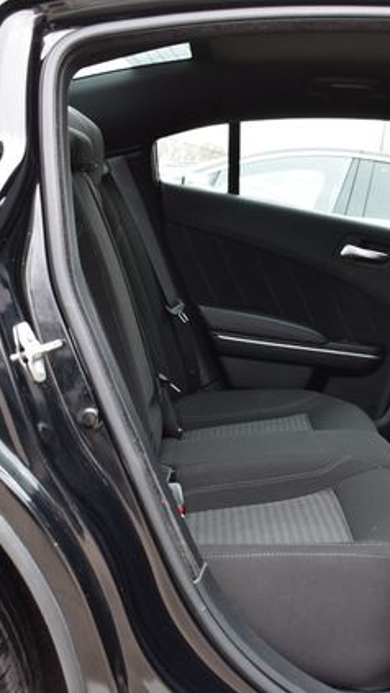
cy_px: 347
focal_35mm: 57
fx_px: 1048
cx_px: 342
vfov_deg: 36.6
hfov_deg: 20.7
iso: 560
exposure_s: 1/15
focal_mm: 24
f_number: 6.3
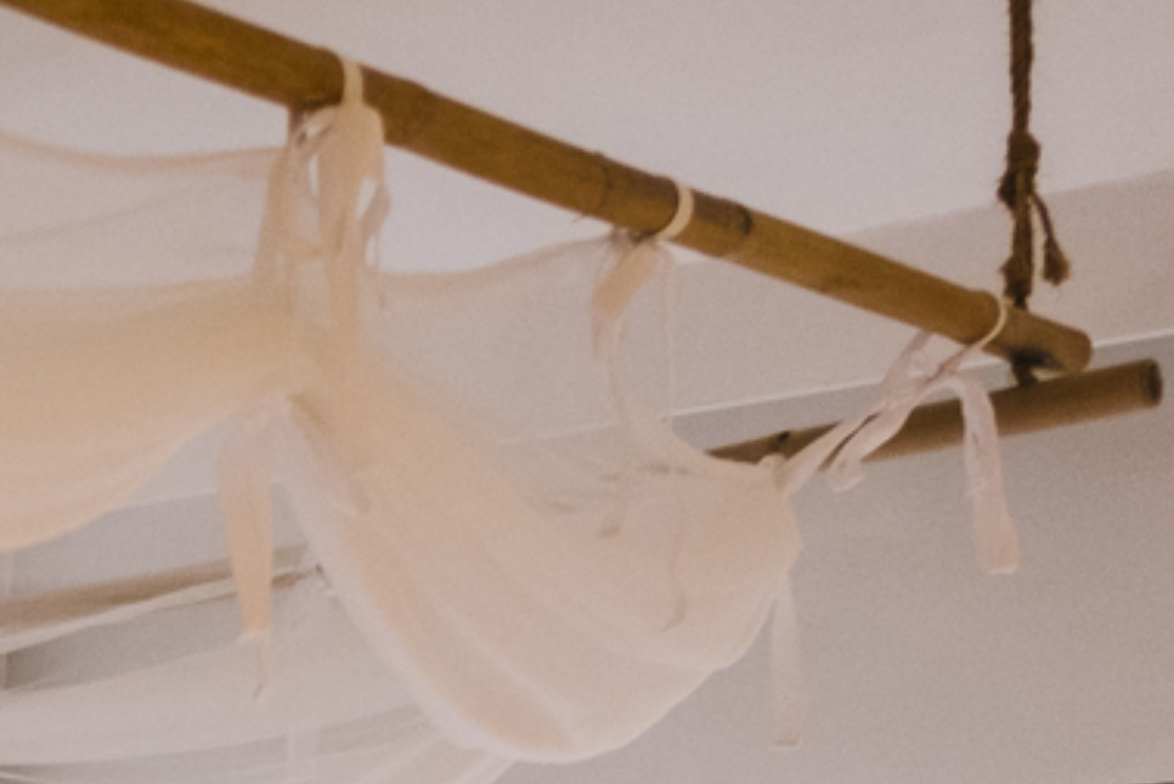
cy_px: 1495
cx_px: -477
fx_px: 3719
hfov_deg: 16.6
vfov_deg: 11.1
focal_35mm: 114
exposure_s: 1/125
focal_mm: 18
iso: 800
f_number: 2
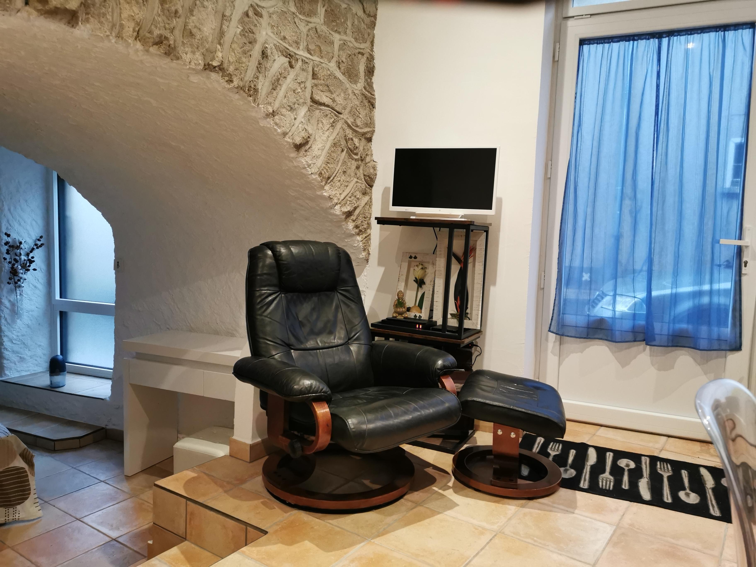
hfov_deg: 65.3
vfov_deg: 51.4
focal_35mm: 27
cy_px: 284
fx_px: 590
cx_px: 378
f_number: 1.8
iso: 320
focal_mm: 5.58
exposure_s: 1/50
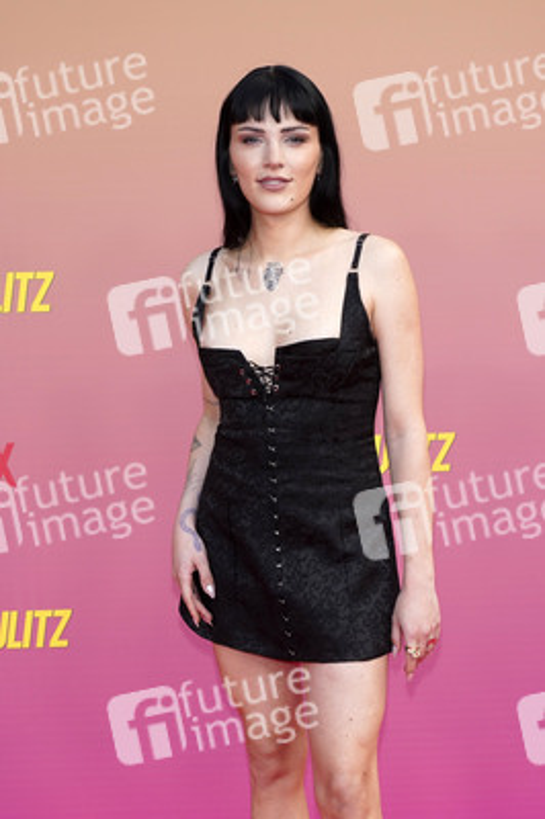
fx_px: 1137
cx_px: 272
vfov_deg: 39.6
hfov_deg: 26.9
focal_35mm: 50
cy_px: 410
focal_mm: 50
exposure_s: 1/160
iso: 320
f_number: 5.6
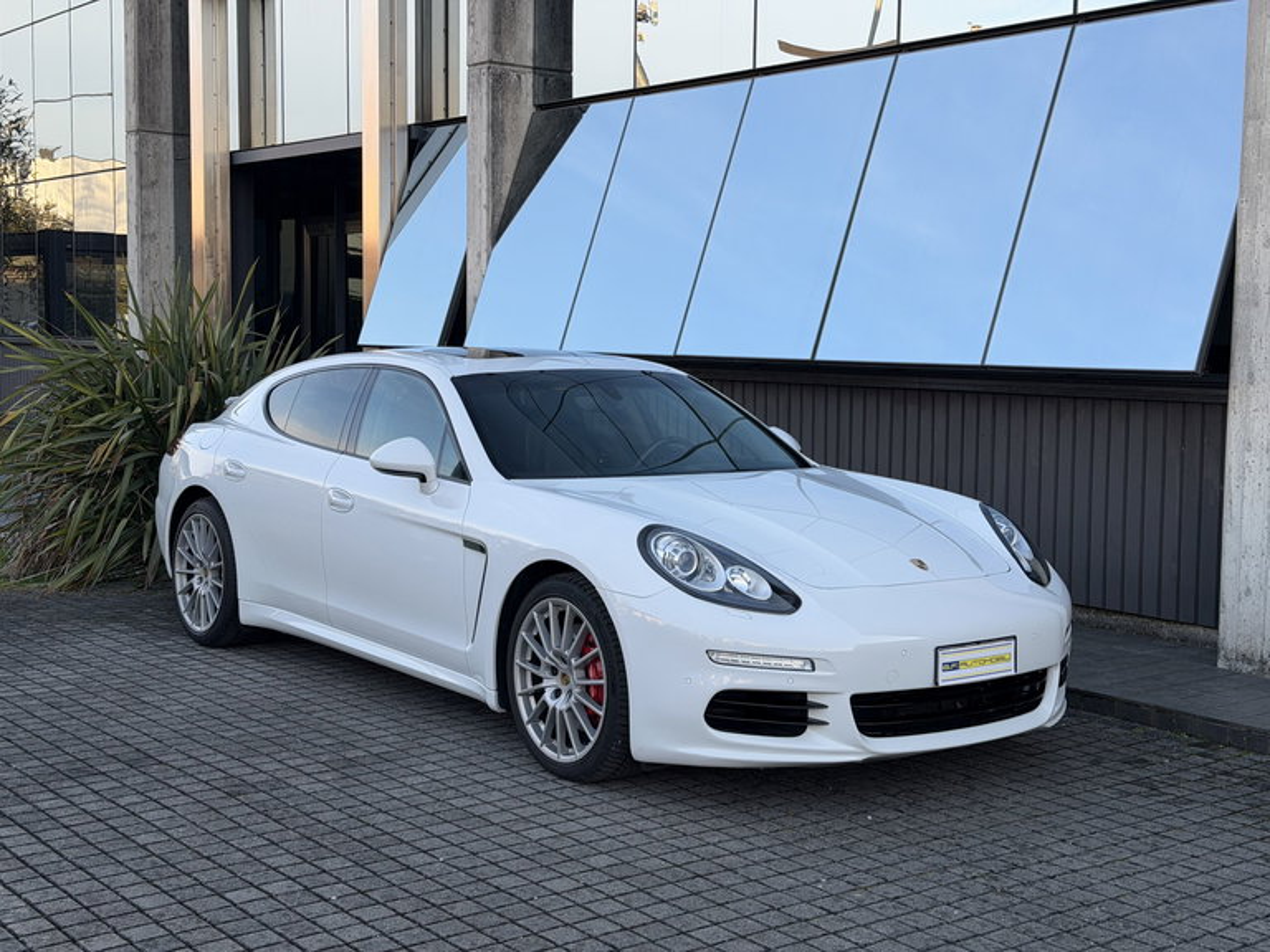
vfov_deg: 30.3
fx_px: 1761
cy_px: 476
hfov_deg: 39.7
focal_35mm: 48
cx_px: 635
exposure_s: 1/631
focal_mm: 6.76
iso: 64
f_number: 1.78
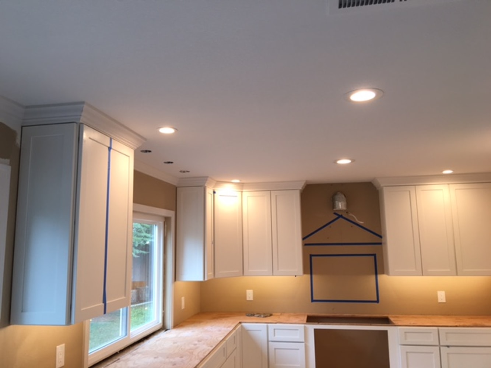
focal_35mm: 29
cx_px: 246
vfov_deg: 48.2
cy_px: 184
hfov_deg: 61.7
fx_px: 411
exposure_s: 1/30
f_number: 2.2
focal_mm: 4.15
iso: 32
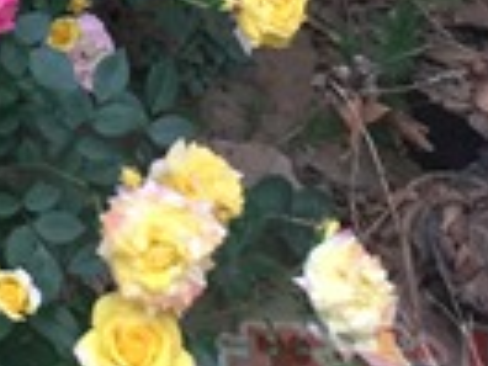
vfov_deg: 10.3
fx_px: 1861
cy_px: -373
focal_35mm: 132
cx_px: -296
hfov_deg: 13.8
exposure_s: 1/33
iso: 125
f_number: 2.2
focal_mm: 4.15
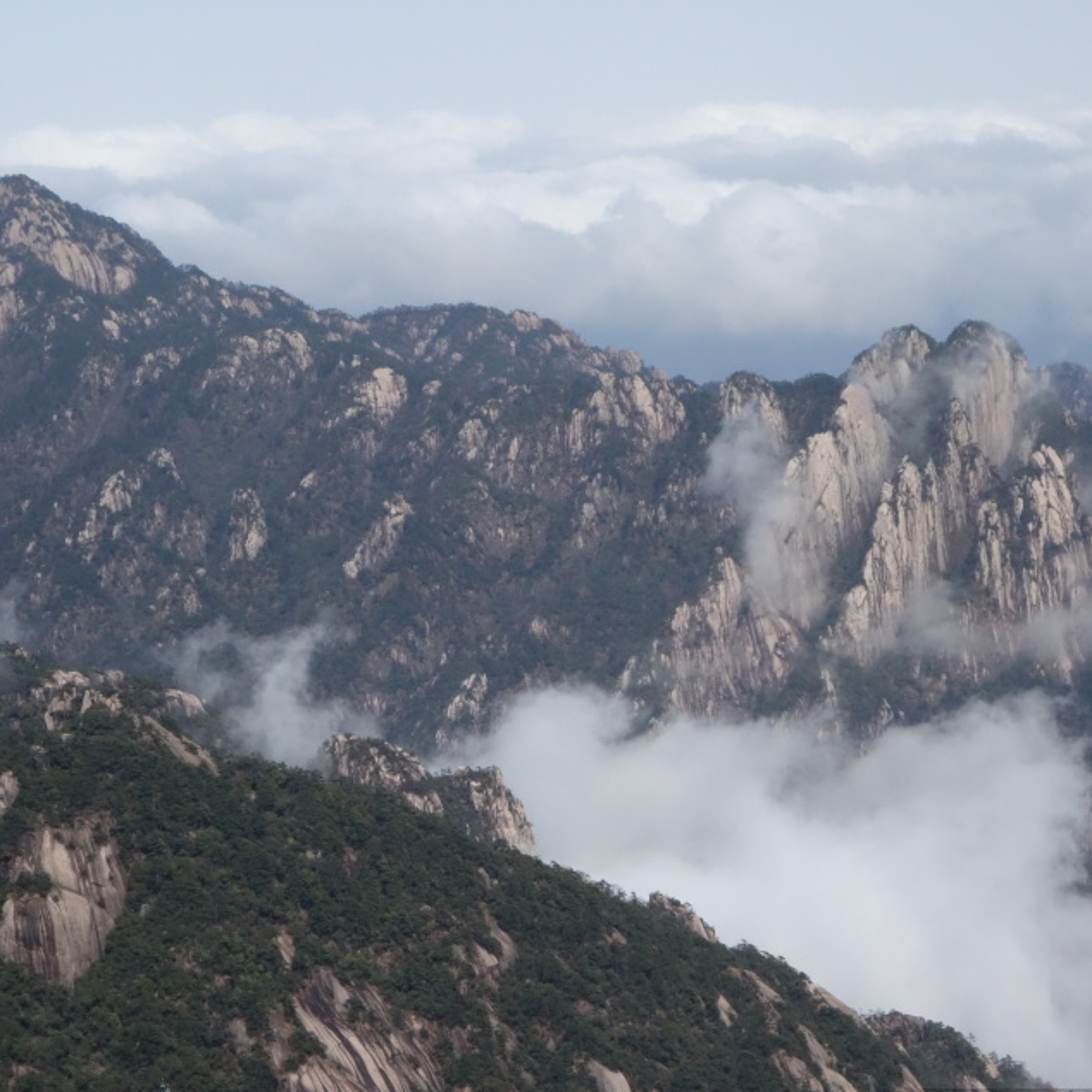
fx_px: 3284
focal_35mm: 92
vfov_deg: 18.9
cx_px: 436
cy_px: 552
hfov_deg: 18.9
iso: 800
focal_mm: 25.02
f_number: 10
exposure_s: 1/1600
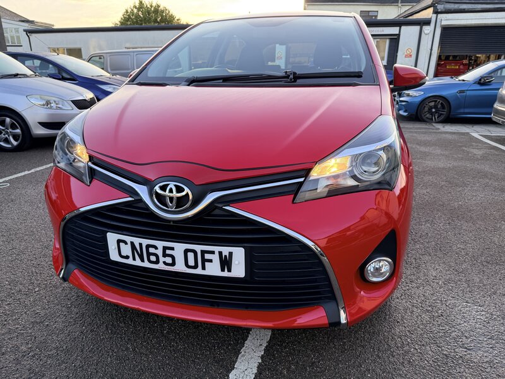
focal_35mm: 24
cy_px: 190
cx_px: 252
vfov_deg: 56.8
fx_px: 350
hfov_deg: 71.6
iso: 80
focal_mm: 6.76
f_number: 1.78
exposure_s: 1/234
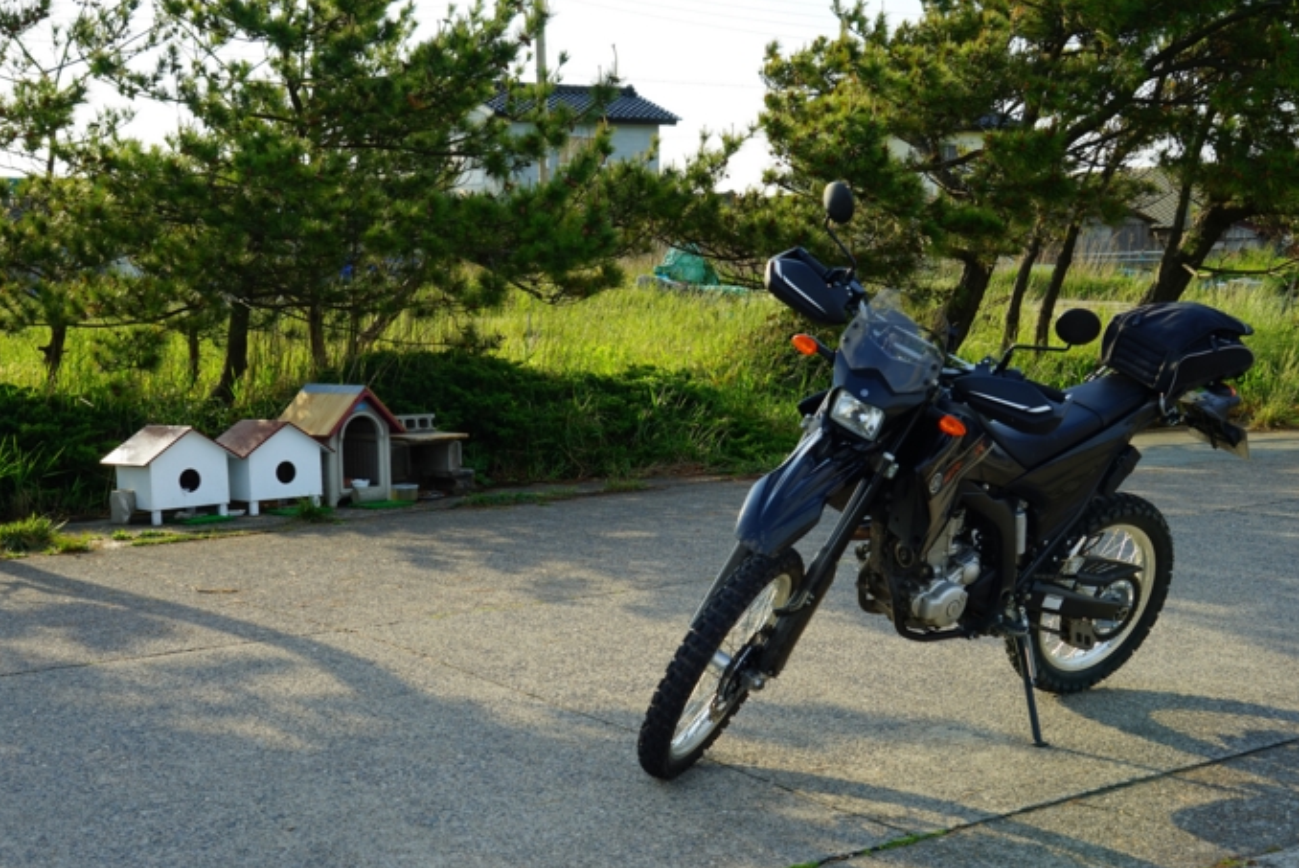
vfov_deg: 29.3
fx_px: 1661
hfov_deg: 42.7
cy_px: 468
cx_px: 615
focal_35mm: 46
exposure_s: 1/90
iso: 100
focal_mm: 39
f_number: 8
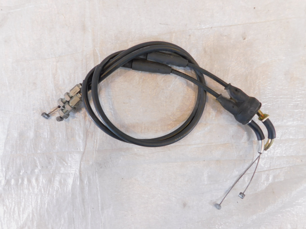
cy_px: 114
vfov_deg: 58.9
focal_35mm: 23
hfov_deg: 73.9
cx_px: 153
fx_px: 203
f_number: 3
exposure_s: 1/30
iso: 180
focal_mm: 4
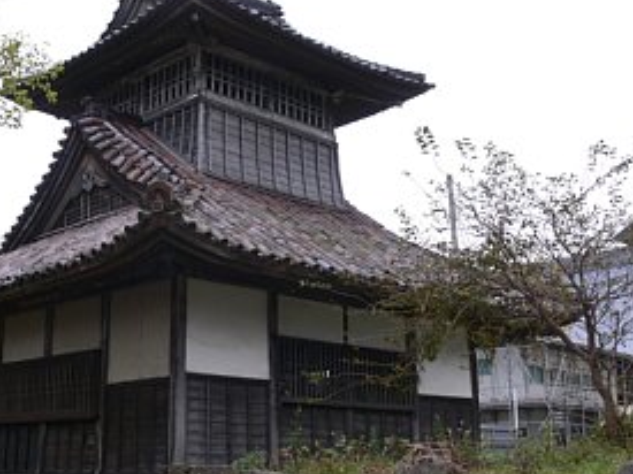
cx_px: 230
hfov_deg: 37.2
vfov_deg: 28.5
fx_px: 932
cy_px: 205
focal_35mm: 51
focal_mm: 7.4
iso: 80
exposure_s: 1/100
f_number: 5
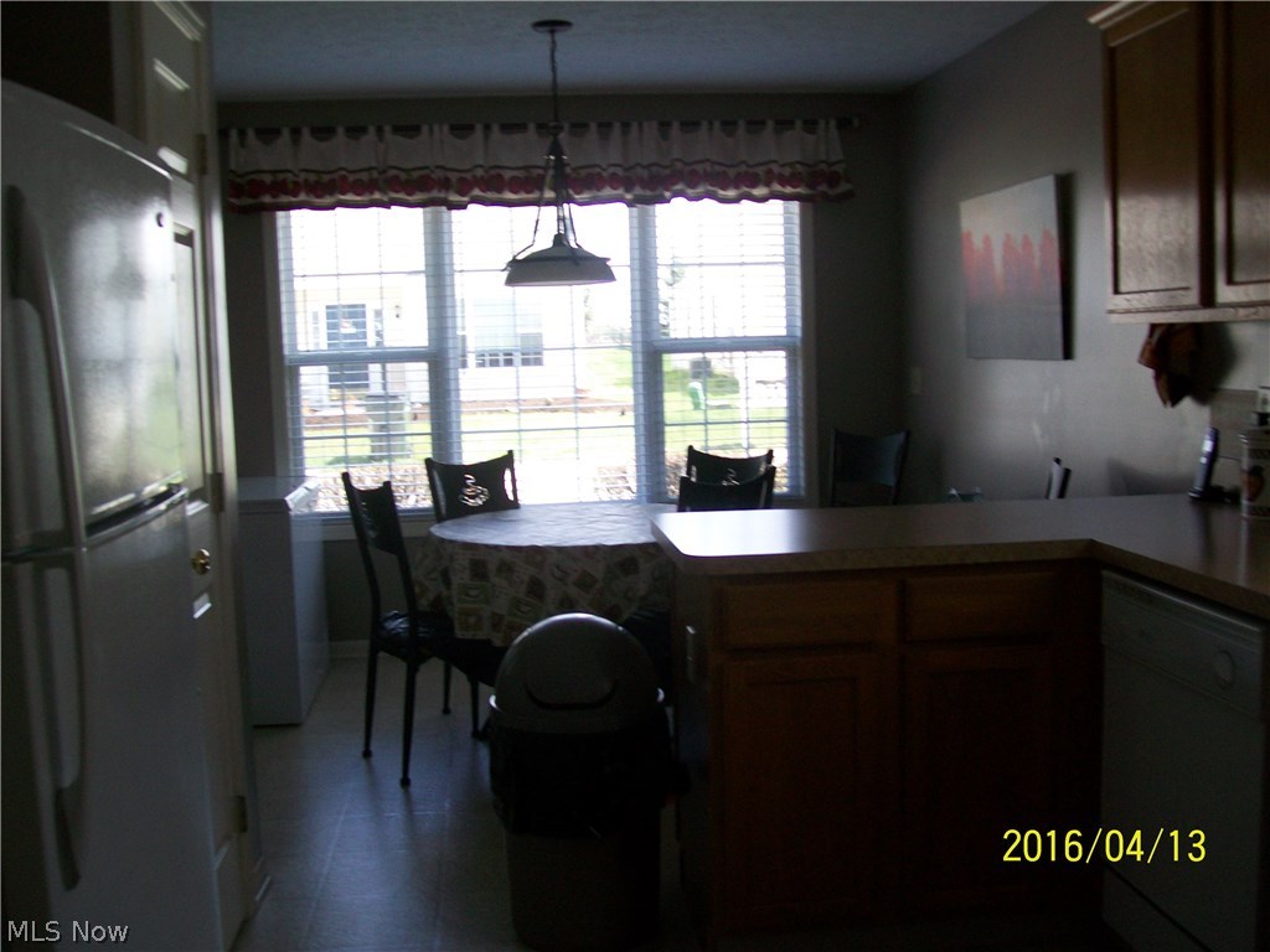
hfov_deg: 51.4
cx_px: 635
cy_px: 476
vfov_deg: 39.7
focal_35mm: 36
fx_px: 1321
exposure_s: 1/100
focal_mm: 6
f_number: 2.7
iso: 64
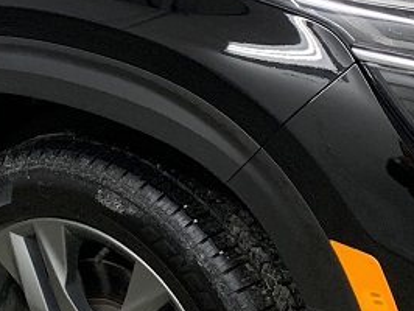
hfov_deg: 15.3
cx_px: 45
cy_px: 18
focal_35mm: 127
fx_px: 1520
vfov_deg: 11.6
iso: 320
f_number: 1.8
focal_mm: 4.25
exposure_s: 1/60
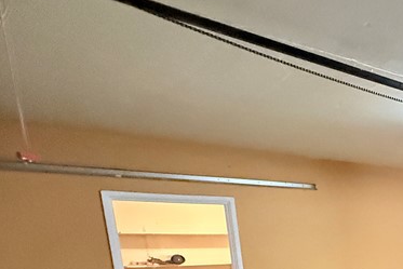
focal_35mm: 40
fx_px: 448
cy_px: 311
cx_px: 518
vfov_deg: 29.4
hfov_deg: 34.8
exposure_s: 1/60
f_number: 2.2
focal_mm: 2.22
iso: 1000
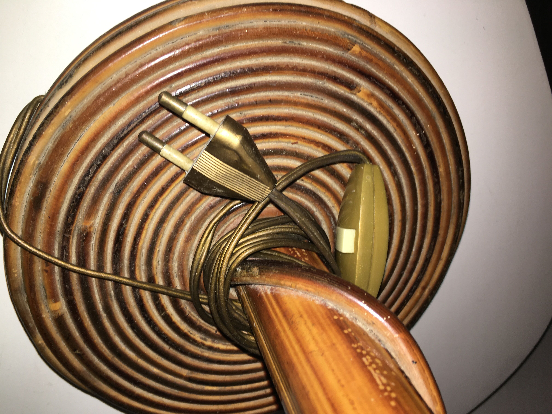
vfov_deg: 48.2
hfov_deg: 61.7
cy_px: 207
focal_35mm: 29
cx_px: 276
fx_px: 462
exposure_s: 1/57
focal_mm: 4.15
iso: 25
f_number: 2.2
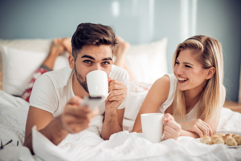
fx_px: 335
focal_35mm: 50
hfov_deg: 39.6
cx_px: 120
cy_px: 80
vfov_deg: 27.0
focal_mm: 50
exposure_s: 1/100
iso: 100
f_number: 1.6
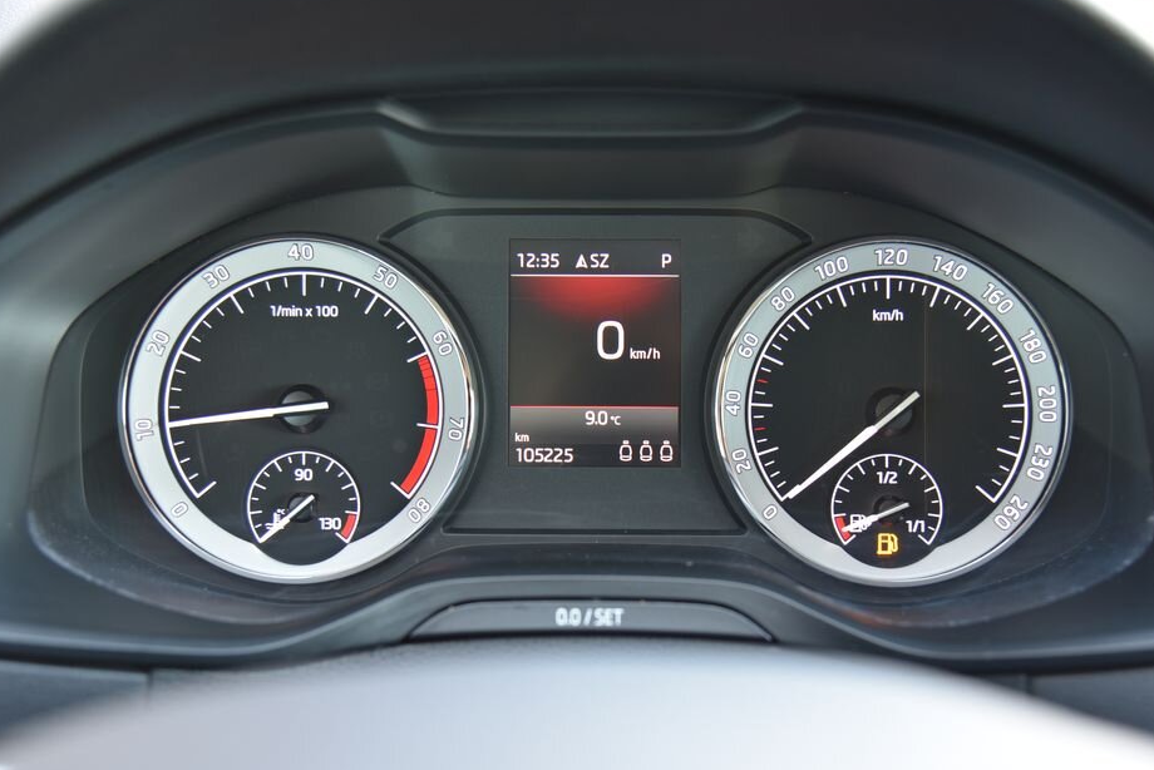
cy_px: 410
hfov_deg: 40.3
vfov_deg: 27.5
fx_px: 1571
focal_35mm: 49
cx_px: 611
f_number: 4
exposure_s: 1/15
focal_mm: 44
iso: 500
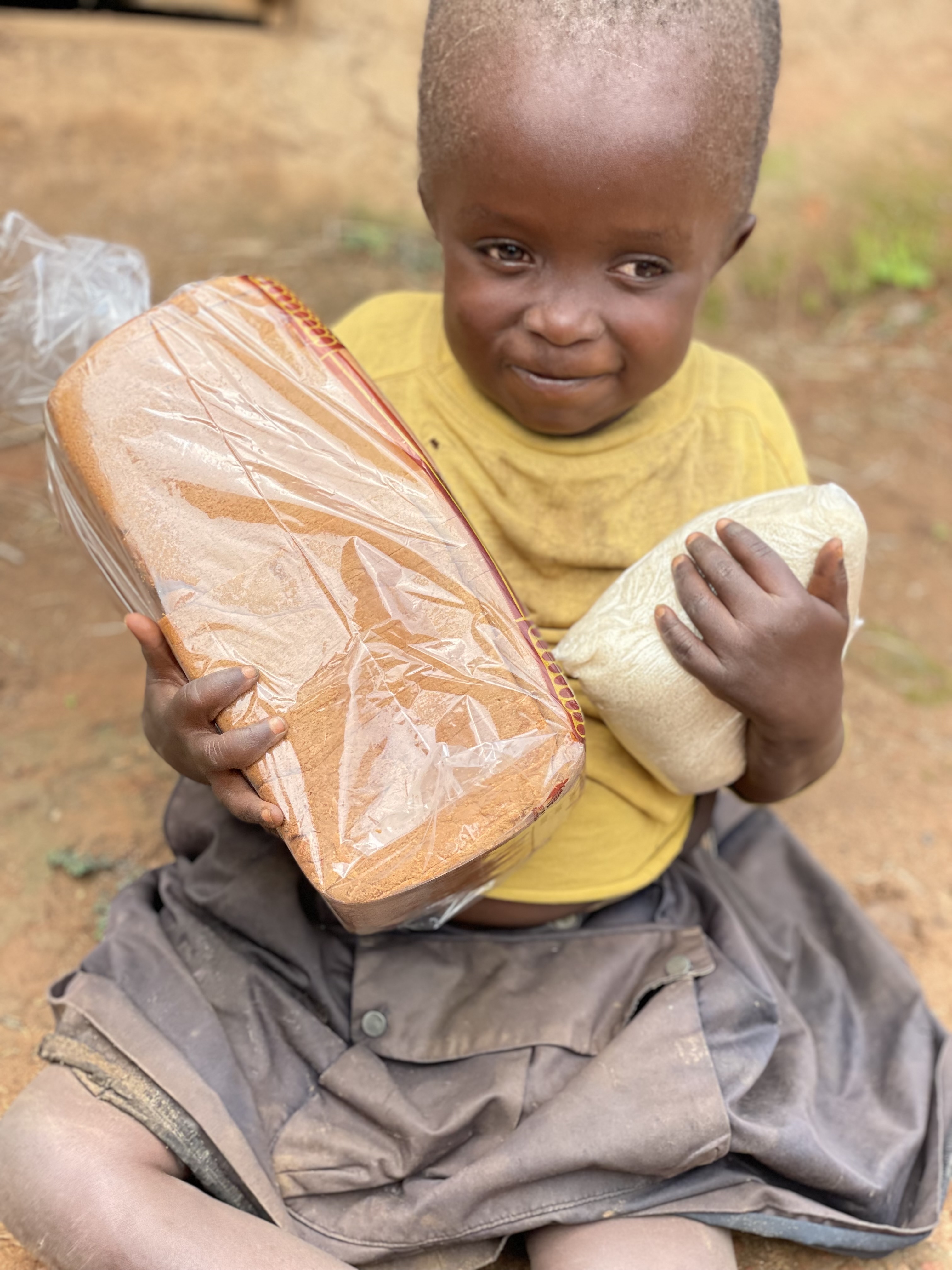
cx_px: 476
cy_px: 635
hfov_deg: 28.0
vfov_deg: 36.8
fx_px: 1907
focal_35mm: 52
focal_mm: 6
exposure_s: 1/558
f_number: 2
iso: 32
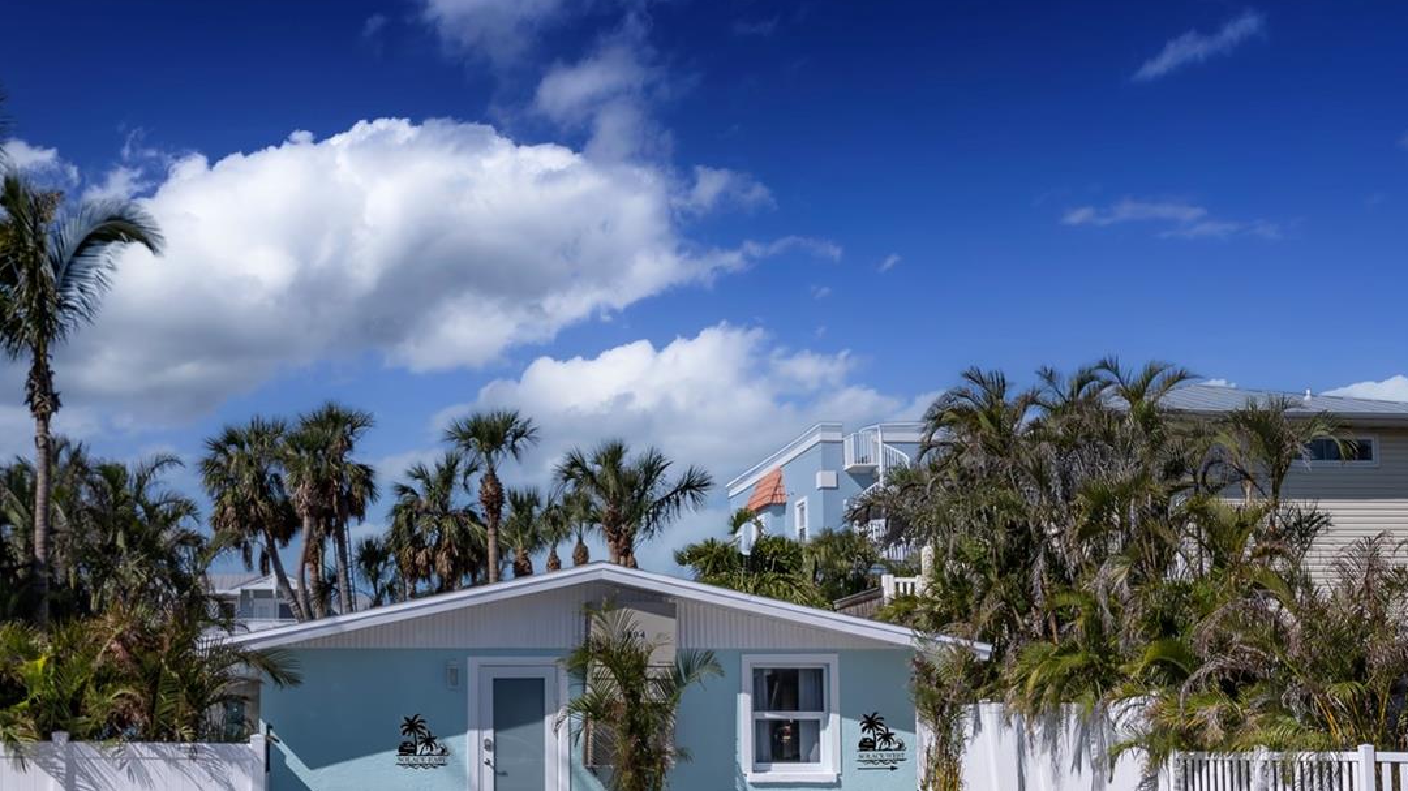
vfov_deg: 26.1
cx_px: 477
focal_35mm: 45
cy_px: 616
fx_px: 1680
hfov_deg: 44.9
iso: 100
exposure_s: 1/1000
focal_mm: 19
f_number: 8
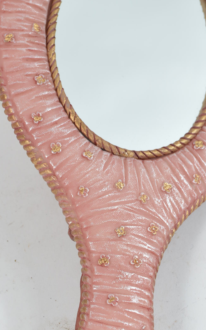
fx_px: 1248
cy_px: 157
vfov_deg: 15.0
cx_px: 124
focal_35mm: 139
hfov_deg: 9.4
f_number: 7.1
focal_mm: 48
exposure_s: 1/80
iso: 100
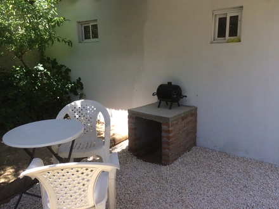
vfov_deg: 48.2
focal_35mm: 29
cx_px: 140
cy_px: 104
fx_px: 234
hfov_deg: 61.7
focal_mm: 4.15
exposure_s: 1/311
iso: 32
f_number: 2.2
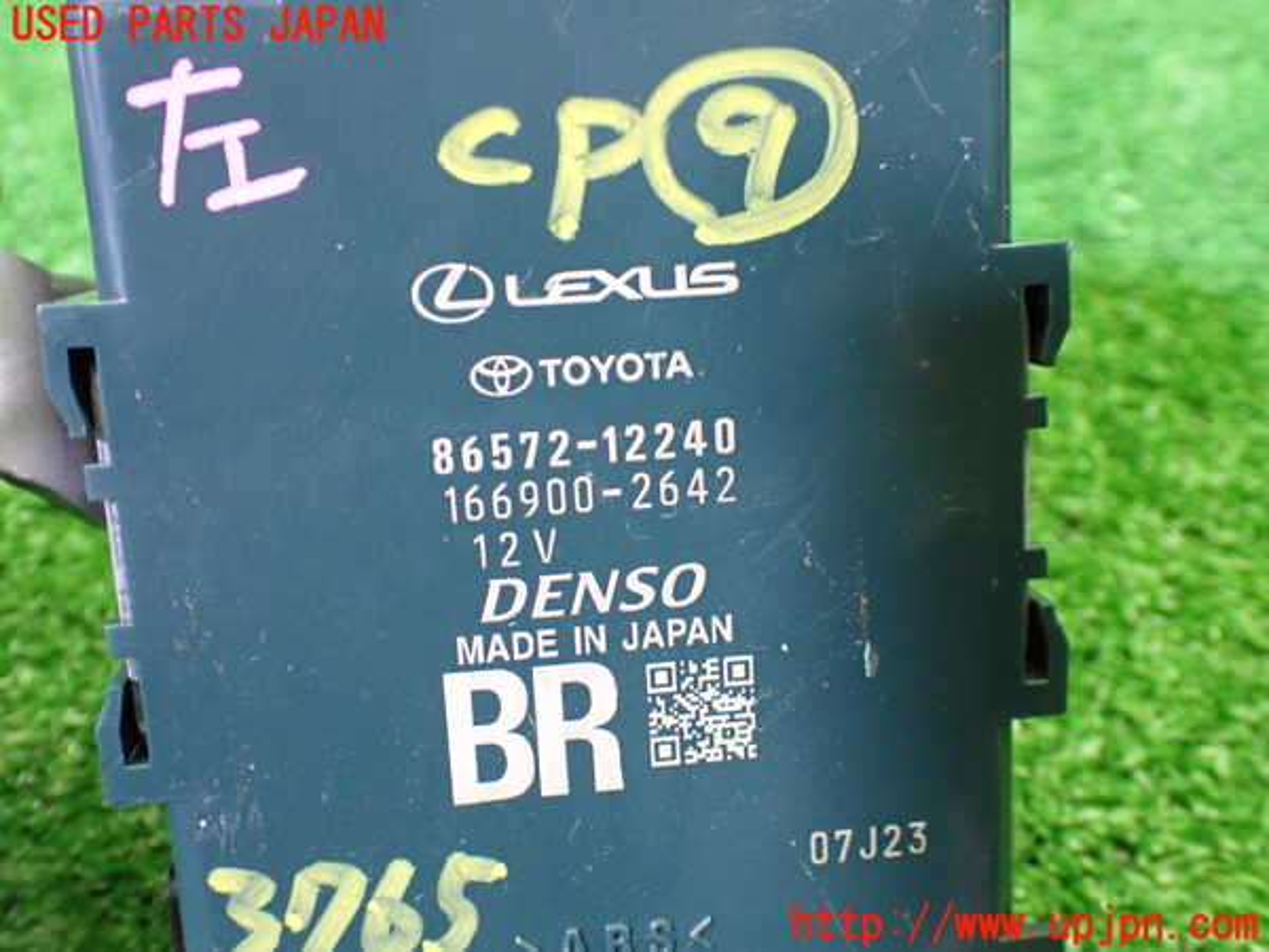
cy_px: 476
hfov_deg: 49.0
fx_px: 1393
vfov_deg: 37.7
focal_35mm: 38
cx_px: 634
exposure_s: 1/60
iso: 800
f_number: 2.7
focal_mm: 6.83
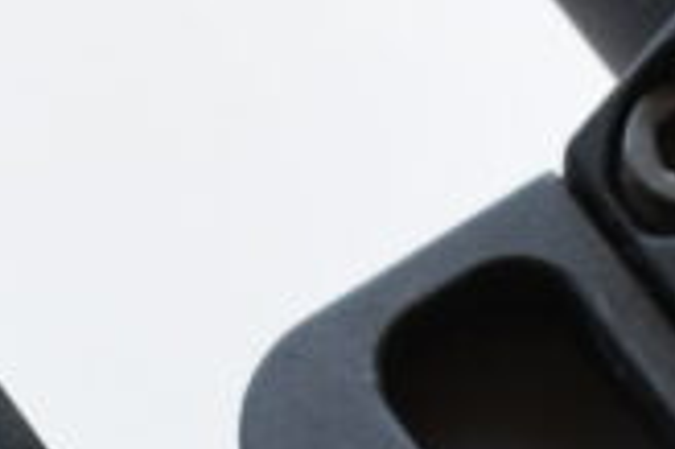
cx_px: 510
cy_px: 776
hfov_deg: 6.5
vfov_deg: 4.3
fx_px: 5975
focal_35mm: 319
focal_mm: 34
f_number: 11
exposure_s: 1/25
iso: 1250
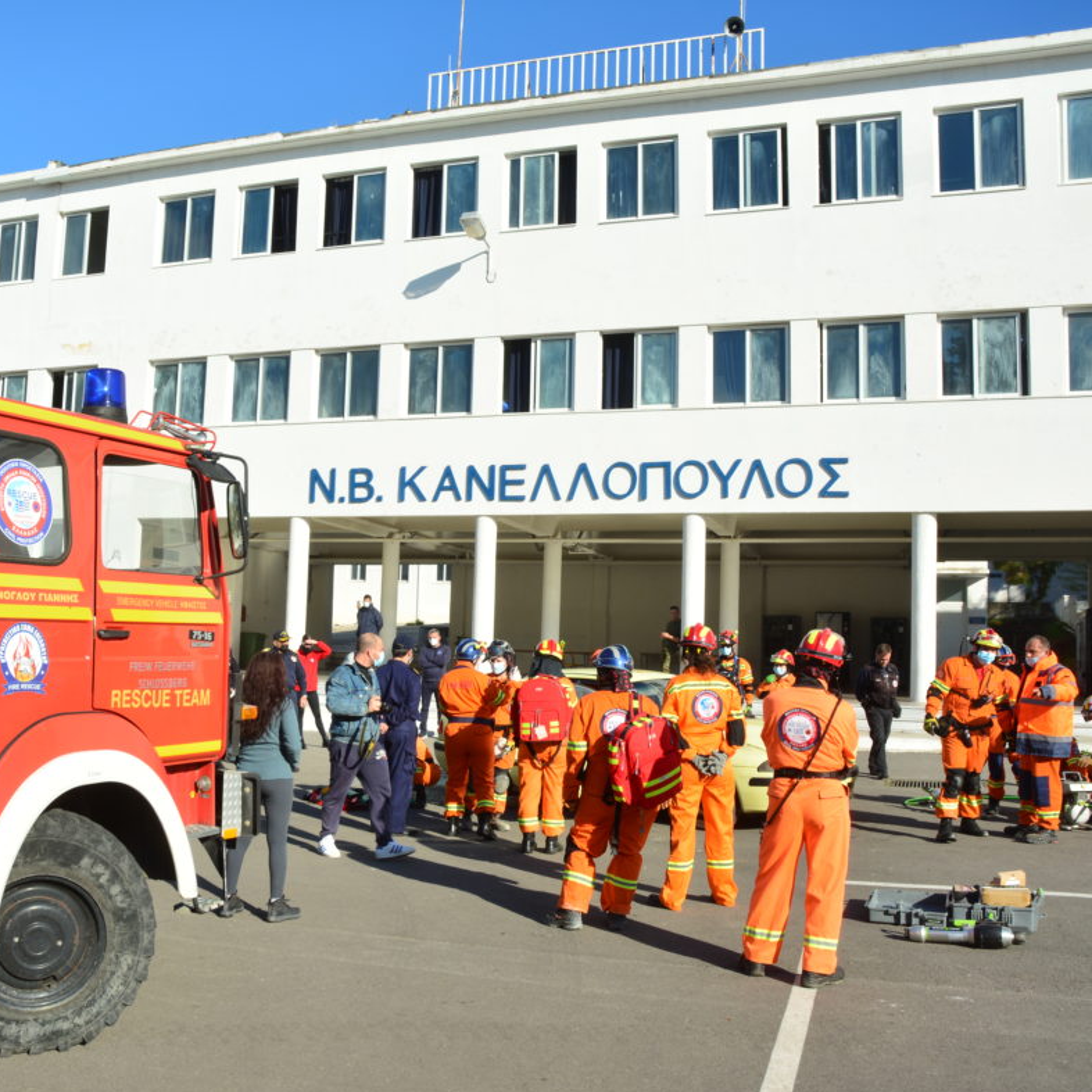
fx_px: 1249
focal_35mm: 35
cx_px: 382
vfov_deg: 47.2
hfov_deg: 46.6
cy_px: 544
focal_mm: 18
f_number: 11
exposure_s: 1/180
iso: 160
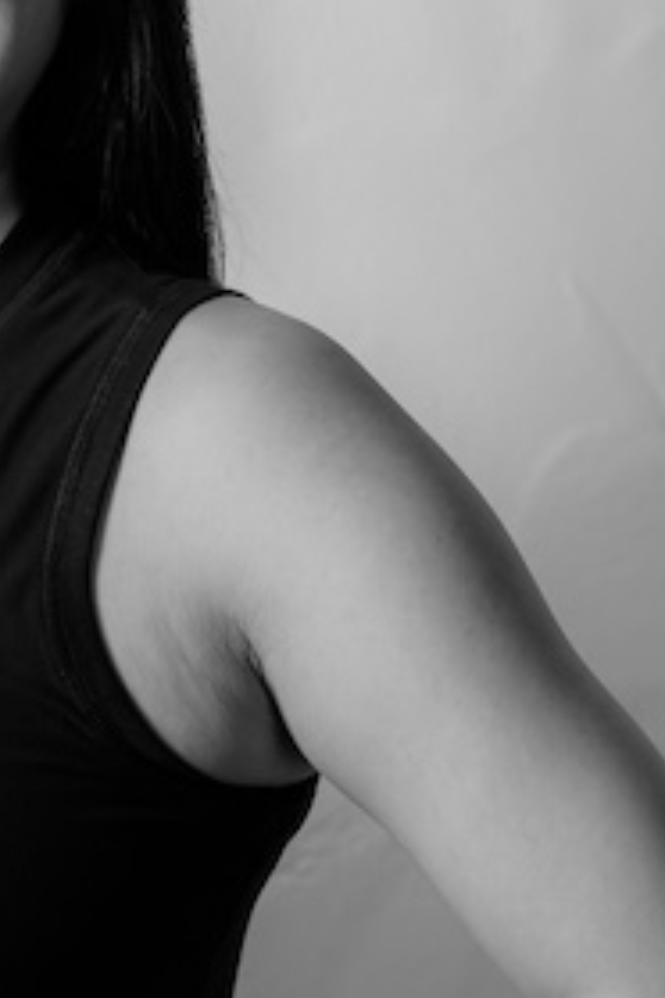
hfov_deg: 9.4
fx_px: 3962
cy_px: 304
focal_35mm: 143
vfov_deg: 14.3
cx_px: -202
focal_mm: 39
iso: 80
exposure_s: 1/250
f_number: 3.5
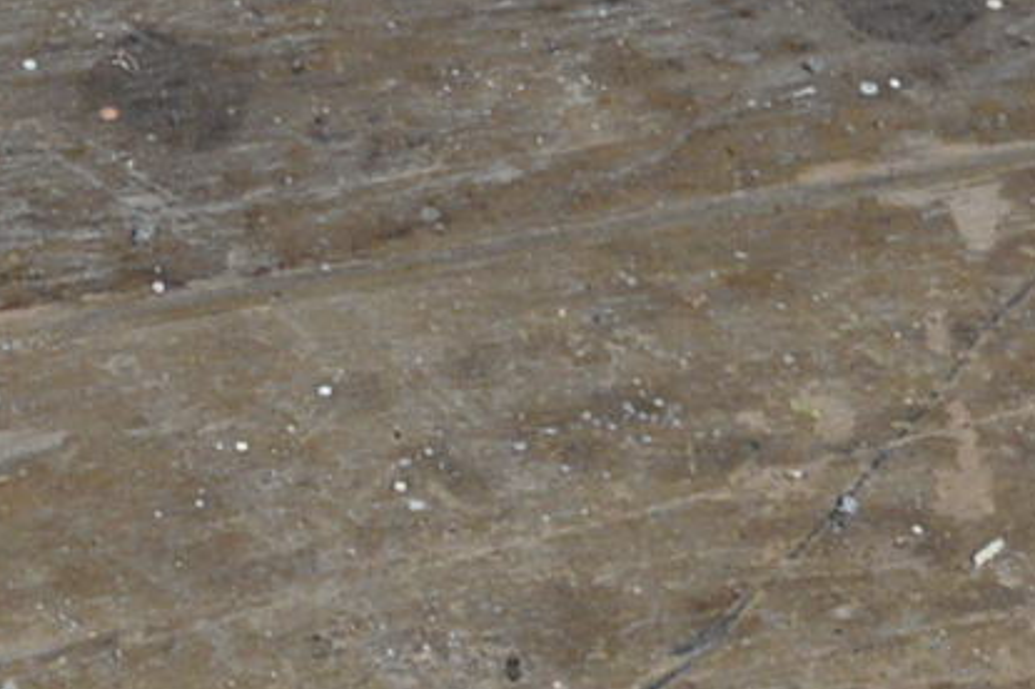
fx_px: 7498
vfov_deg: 5.0
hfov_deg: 7.6
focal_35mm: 261
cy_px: -1368
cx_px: -905
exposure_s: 1/80
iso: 400
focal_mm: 24
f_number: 5.6
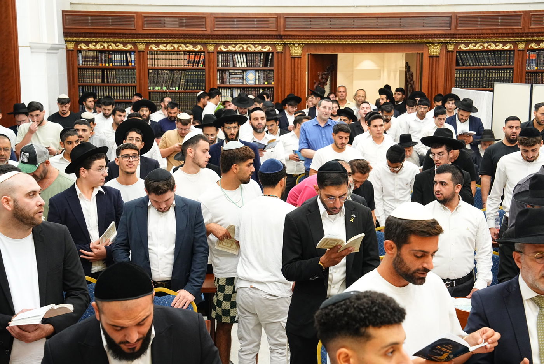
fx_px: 862
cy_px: 182
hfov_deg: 35.0
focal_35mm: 57
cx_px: 272
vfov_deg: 23.8
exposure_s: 1/125
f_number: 8
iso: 3200
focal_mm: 57
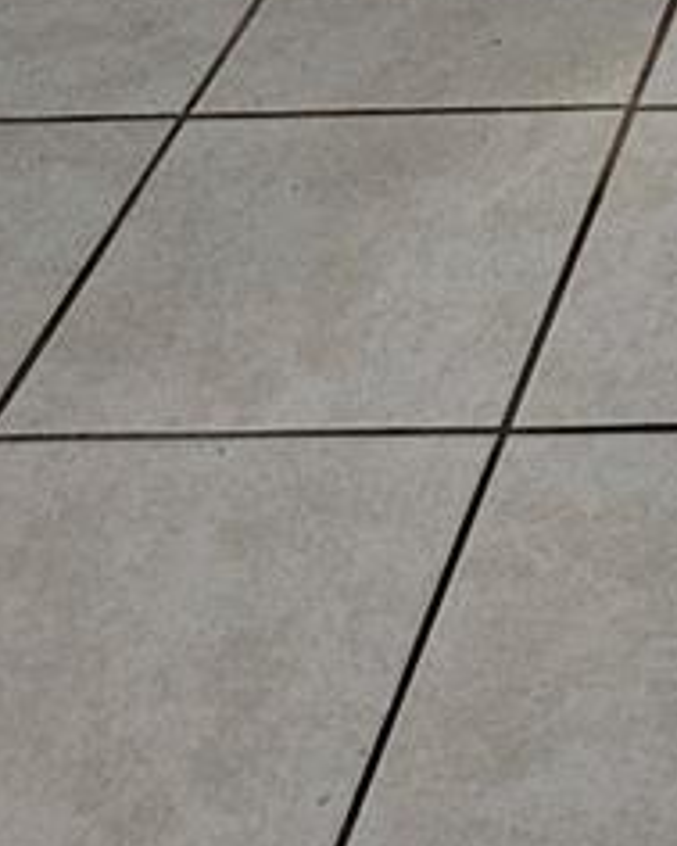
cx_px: 1454
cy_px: -1287
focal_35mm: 114
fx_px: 2853
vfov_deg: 12.5
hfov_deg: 11.8
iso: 125
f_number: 1.8
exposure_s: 1/120
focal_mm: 5.4
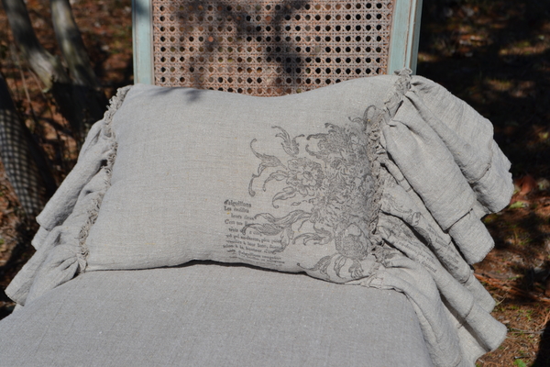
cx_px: 275
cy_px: 184
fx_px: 825
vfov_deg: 25.1
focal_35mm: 54
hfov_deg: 36.9
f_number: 8
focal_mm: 36
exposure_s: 1/500
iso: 100
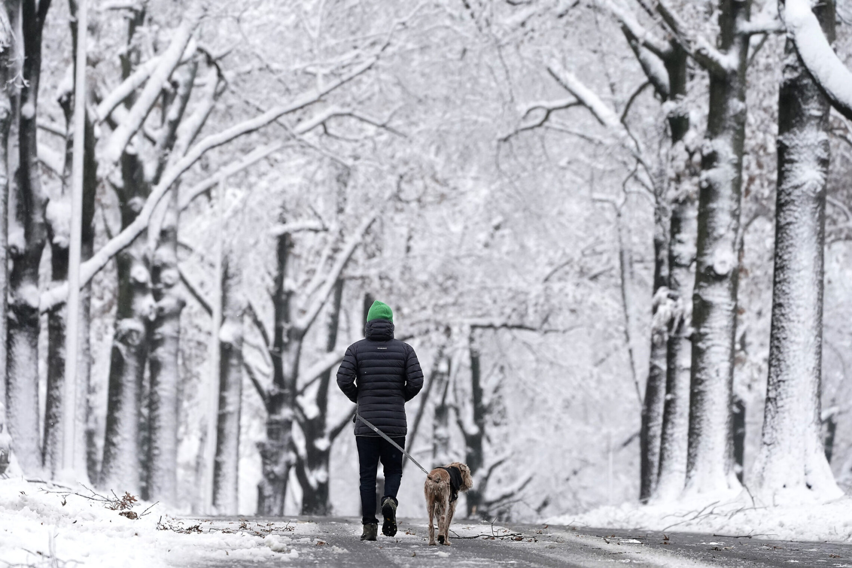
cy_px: 284
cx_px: 426
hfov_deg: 7.5
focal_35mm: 274
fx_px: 6484
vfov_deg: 5.0
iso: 2500
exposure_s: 1/2500
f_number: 5.6
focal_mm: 274
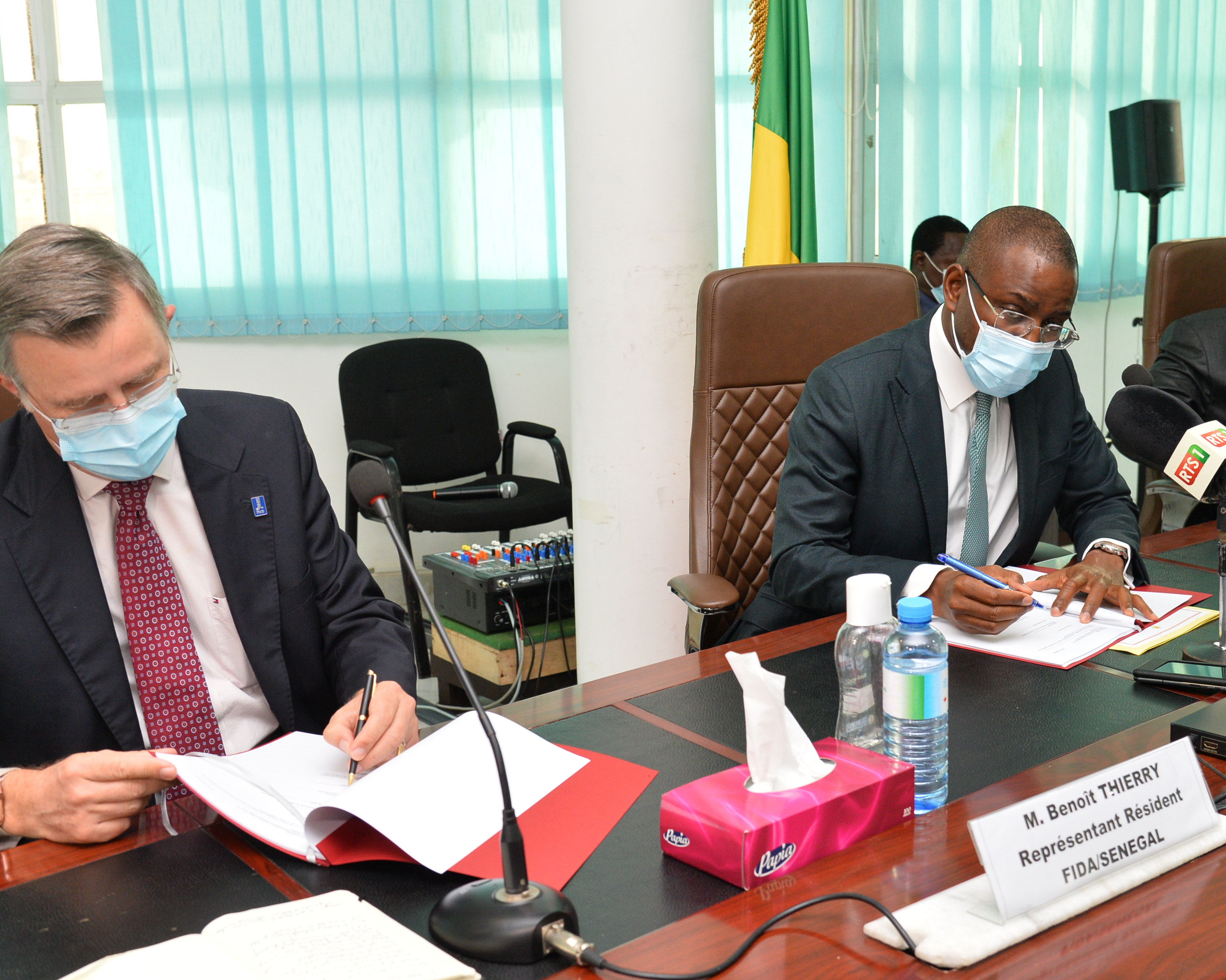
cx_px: 629
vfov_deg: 34.9
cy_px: 489
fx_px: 1560
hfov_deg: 42.9
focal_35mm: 43
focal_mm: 38
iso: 2000
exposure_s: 1/100
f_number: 5.6
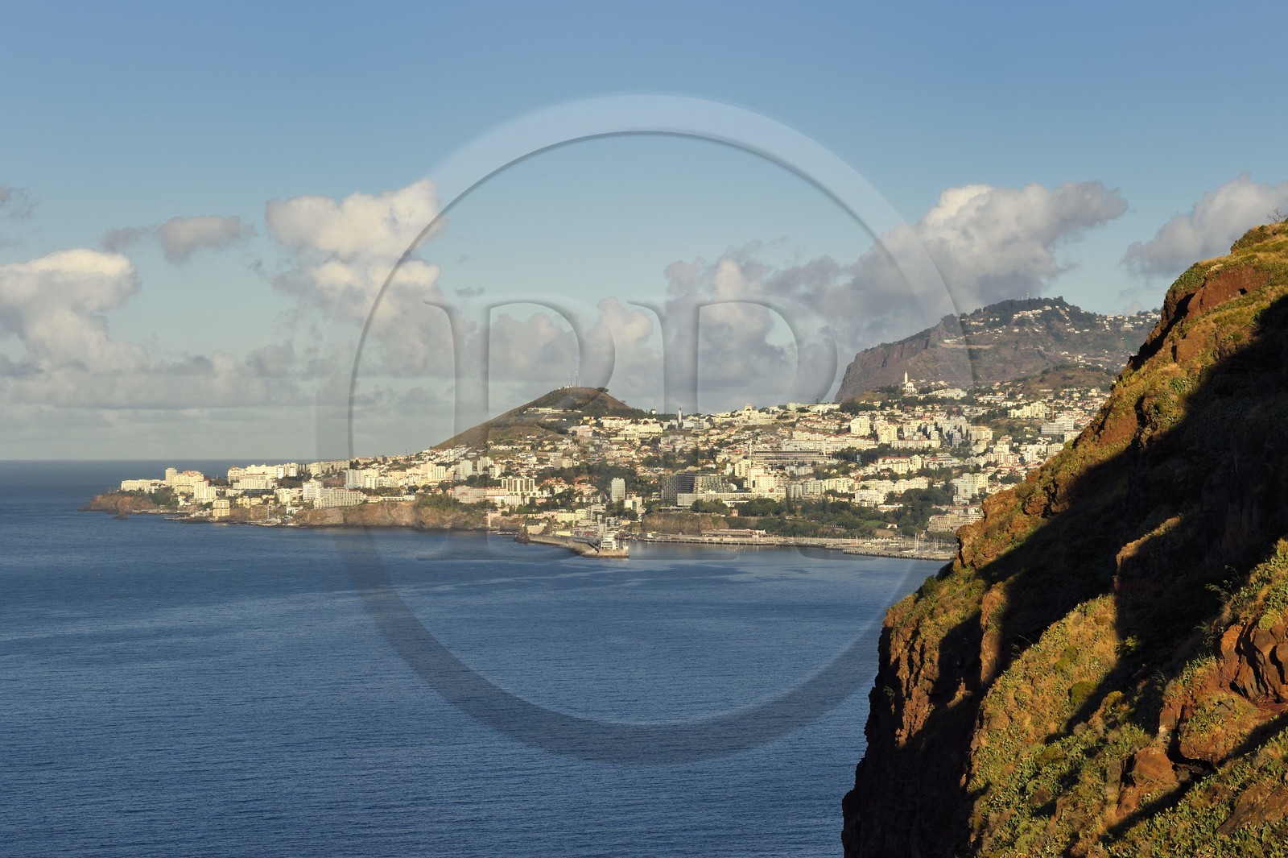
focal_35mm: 110
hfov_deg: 18.6
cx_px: 644
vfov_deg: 12.4
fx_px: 3933
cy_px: 429
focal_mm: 110
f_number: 13
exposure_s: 1/320
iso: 200
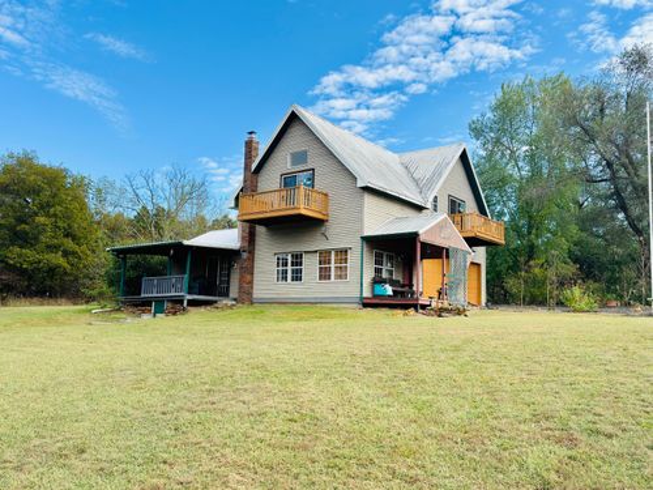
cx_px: 326
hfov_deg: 61.7
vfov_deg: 48.2
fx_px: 547
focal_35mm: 29
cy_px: 245
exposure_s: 1/2882
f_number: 1.78
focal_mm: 6.76
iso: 100
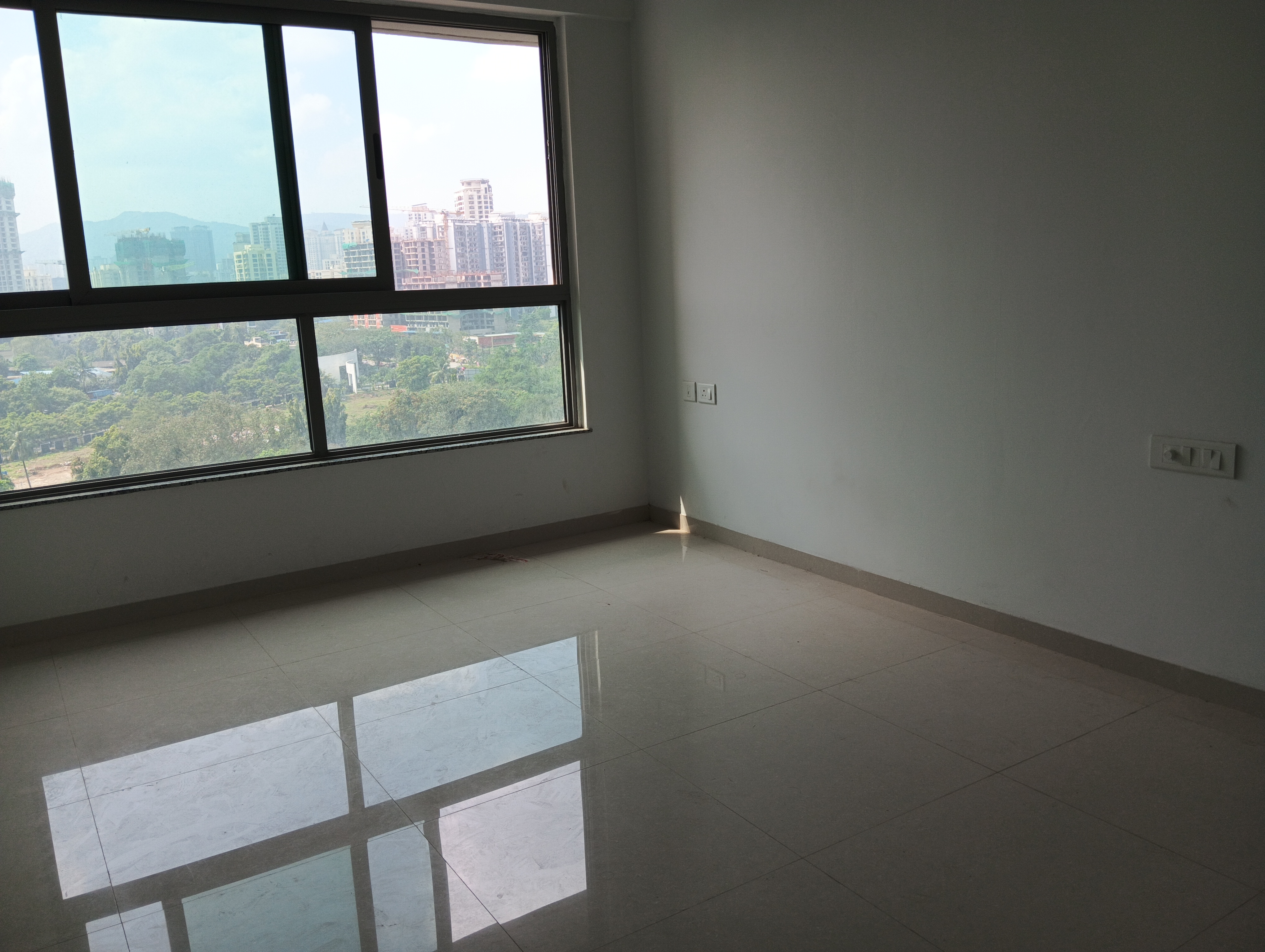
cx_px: 632
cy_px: 476
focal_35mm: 28
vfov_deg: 49.9
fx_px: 1025
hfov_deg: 63.4
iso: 50
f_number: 1.8
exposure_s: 1/167
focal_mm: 4.22
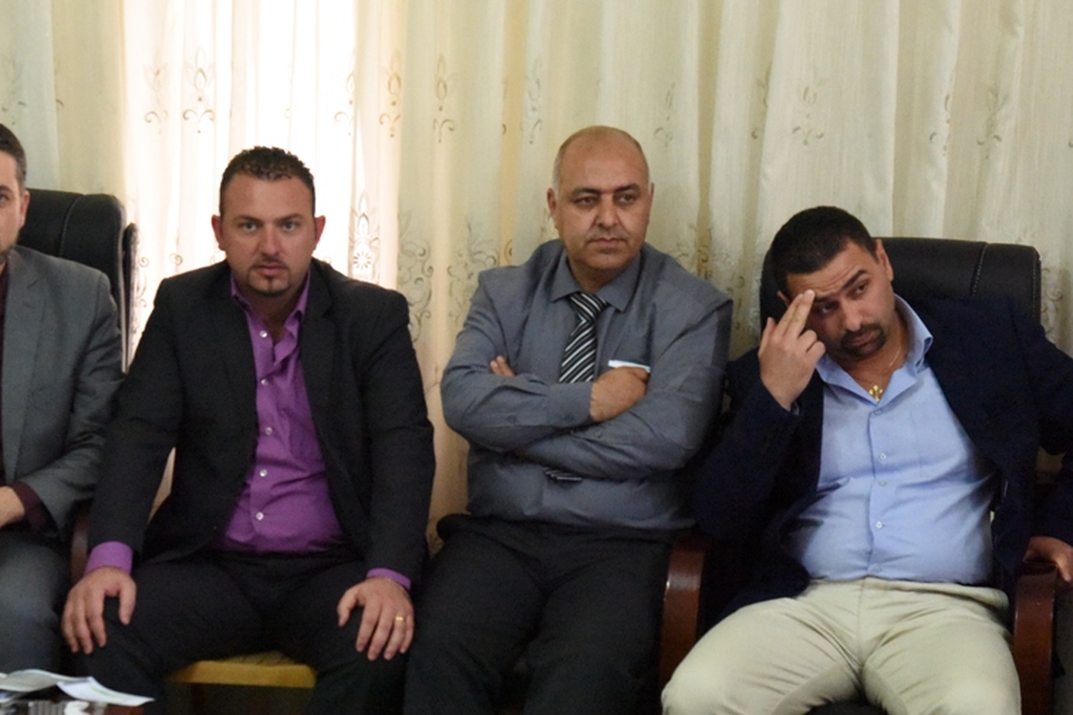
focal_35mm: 95
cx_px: 422
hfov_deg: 21.4
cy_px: 440
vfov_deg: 14.4
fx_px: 2831
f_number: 6.3
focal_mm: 70
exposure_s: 1/160
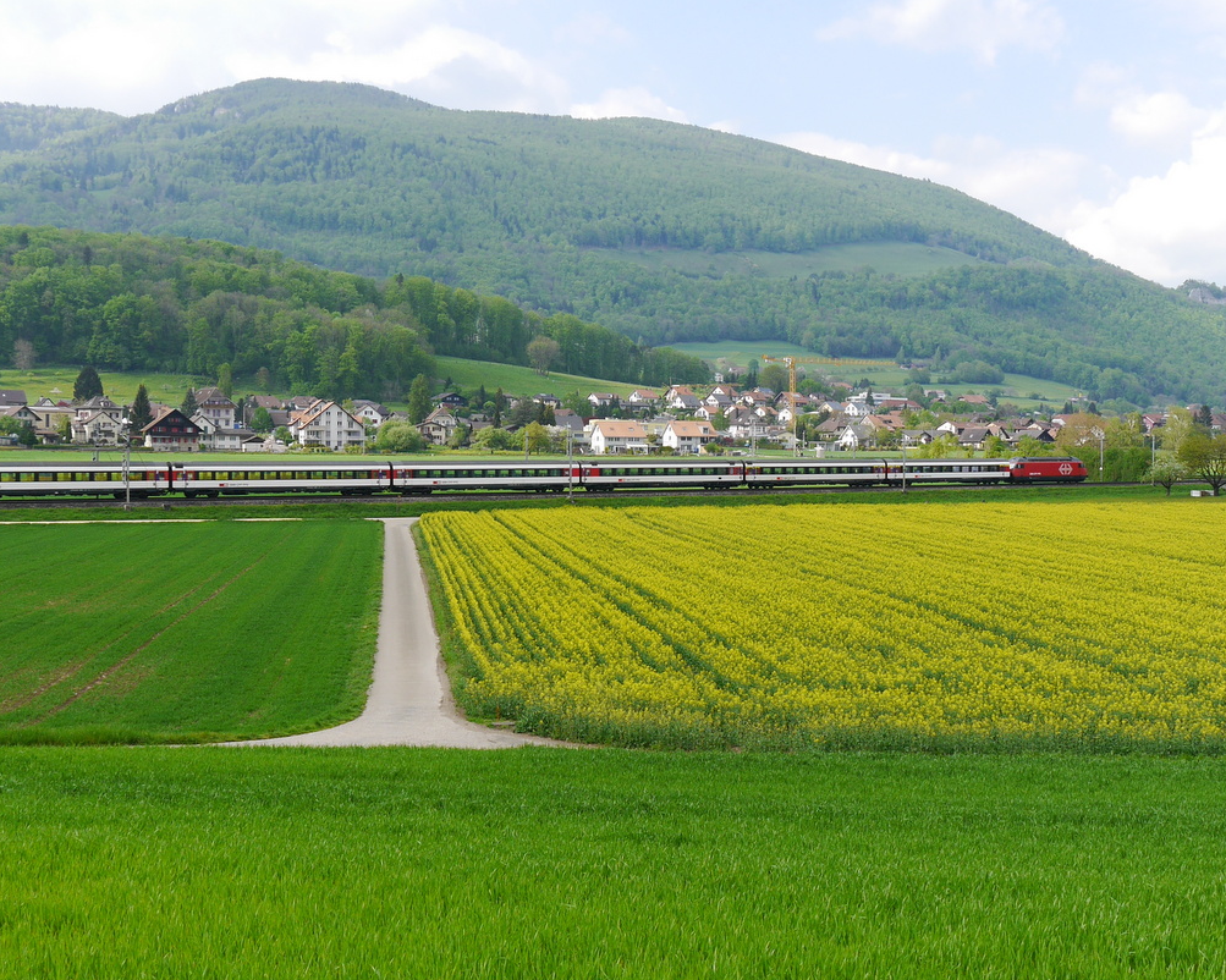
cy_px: 485
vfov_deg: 48.5
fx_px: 1088
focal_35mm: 30
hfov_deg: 58.7
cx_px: 655
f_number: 6.3
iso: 160
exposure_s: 1/320
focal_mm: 14
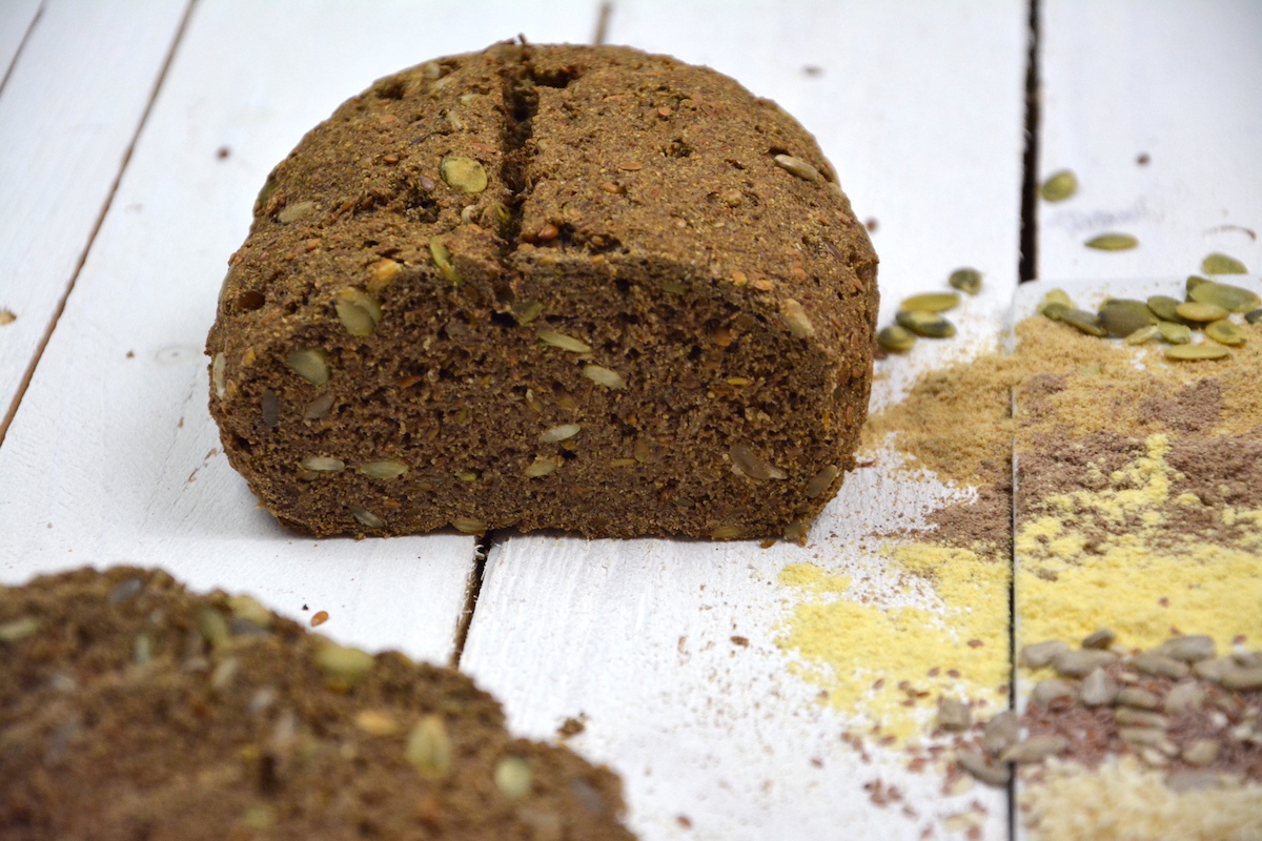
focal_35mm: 147
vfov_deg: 9.3
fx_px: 5153
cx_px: 631
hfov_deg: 14.0
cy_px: 420
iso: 1800
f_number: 5.6
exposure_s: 1/125
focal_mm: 98
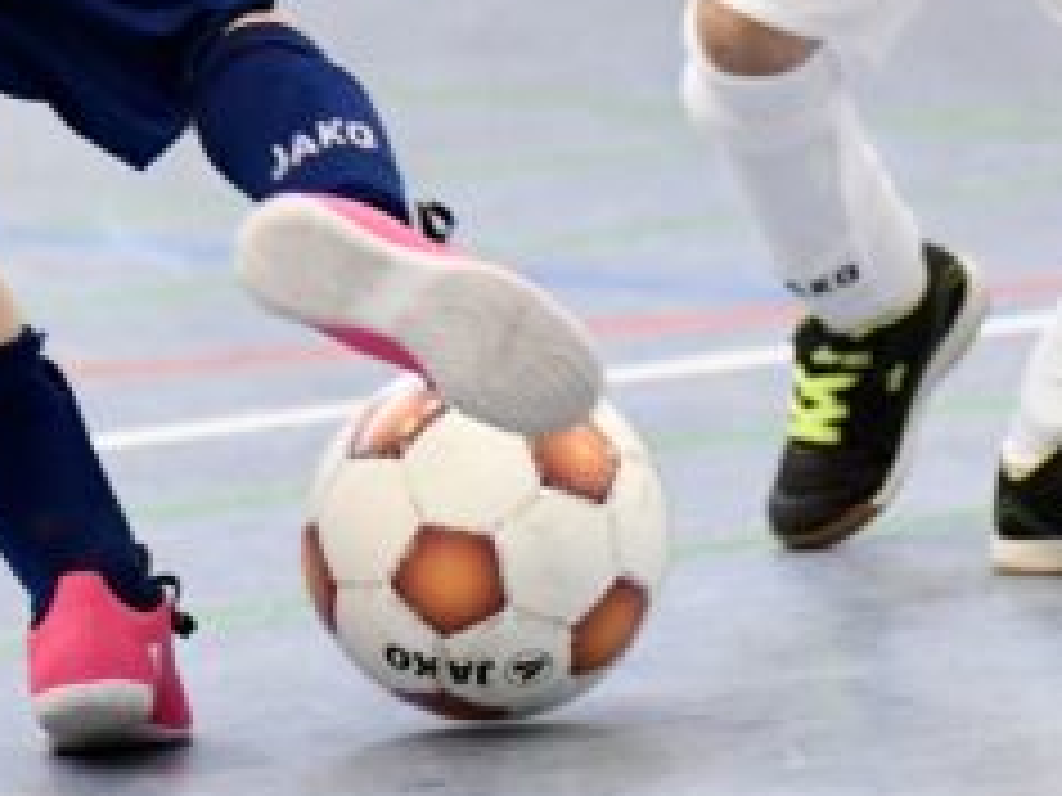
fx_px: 18561
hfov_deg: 3.3
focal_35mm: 605
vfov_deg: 2.5
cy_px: -623
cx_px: 14
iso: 8000
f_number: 2.8
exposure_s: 1/1250
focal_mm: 145
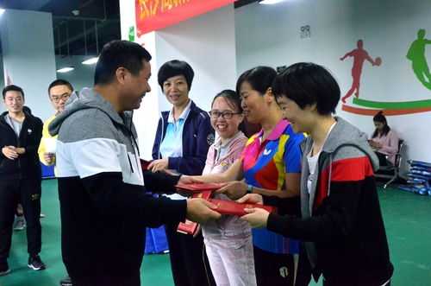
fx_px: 573
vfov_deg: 27.9
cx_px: 216
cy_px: 143
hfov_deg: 41.2
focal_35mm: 48
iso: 3200
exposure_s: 1/200
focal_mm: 32
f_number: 5.6
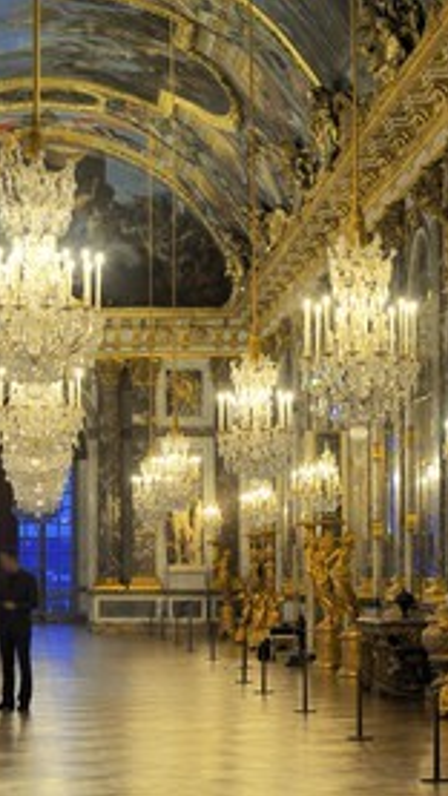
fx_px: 2342
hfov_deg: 10.9
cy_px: 399
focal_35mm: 111
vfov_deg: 19.3
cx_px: 46
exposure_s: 3
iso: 200
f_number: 8
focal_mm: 70
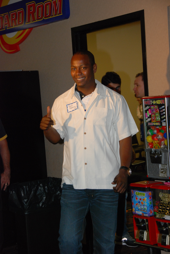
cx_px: 85
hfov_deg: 16.3
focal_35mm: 84
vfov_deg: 24.2
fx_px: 593
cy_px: 127
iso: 640
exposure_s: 1/60
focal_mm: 56
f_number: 6.3
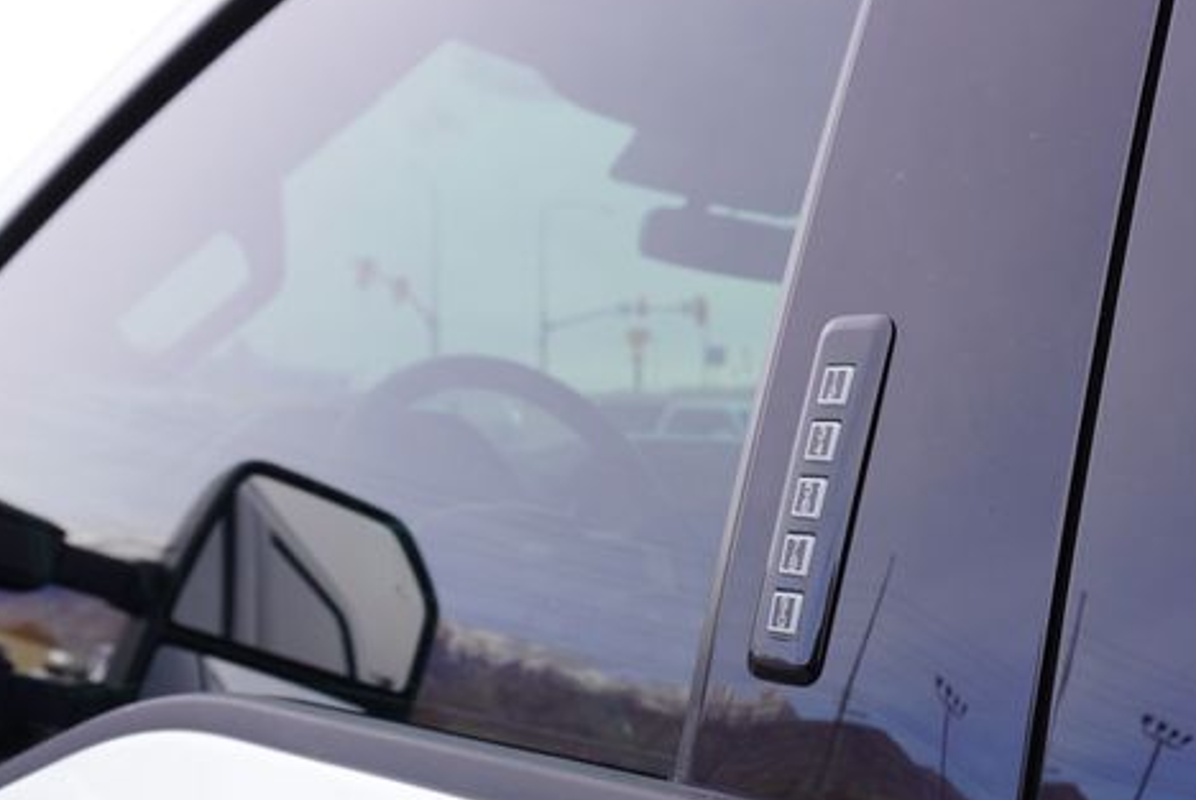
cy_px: 511
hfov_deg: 46.6
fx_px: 1363
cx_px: 805
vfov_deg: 32.5
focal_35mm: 41
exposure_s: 1/80
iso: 100
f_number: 5.6
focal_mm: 20
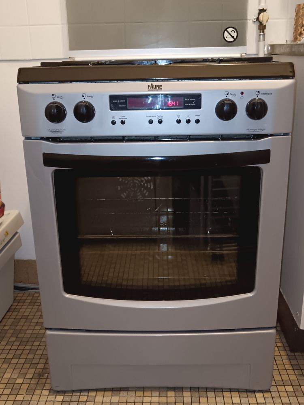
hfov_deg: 38.7
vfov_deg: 50.1
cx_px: 152
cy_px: 202
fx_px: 433
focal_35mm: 37
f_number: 1.9
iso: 2456
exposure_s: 1/25
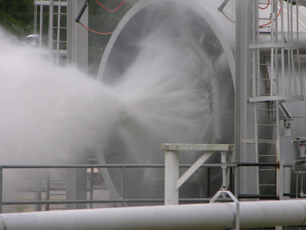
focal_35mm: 336
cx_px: 166
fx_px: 2970
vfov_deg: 4.4
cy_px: 94
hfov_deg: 5.9
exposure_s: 1/142
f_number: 4.7
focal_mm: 71.2
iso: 50
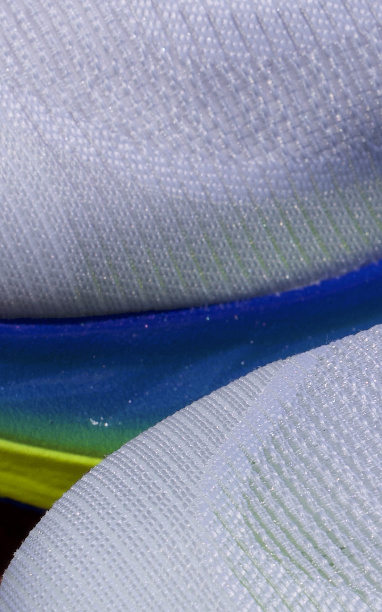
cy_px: 323
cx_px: 673
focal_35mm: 304
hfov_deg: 4.3
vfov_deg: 6.9
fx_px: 5065
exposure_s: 1/800
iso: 100
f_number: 9
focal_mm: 43
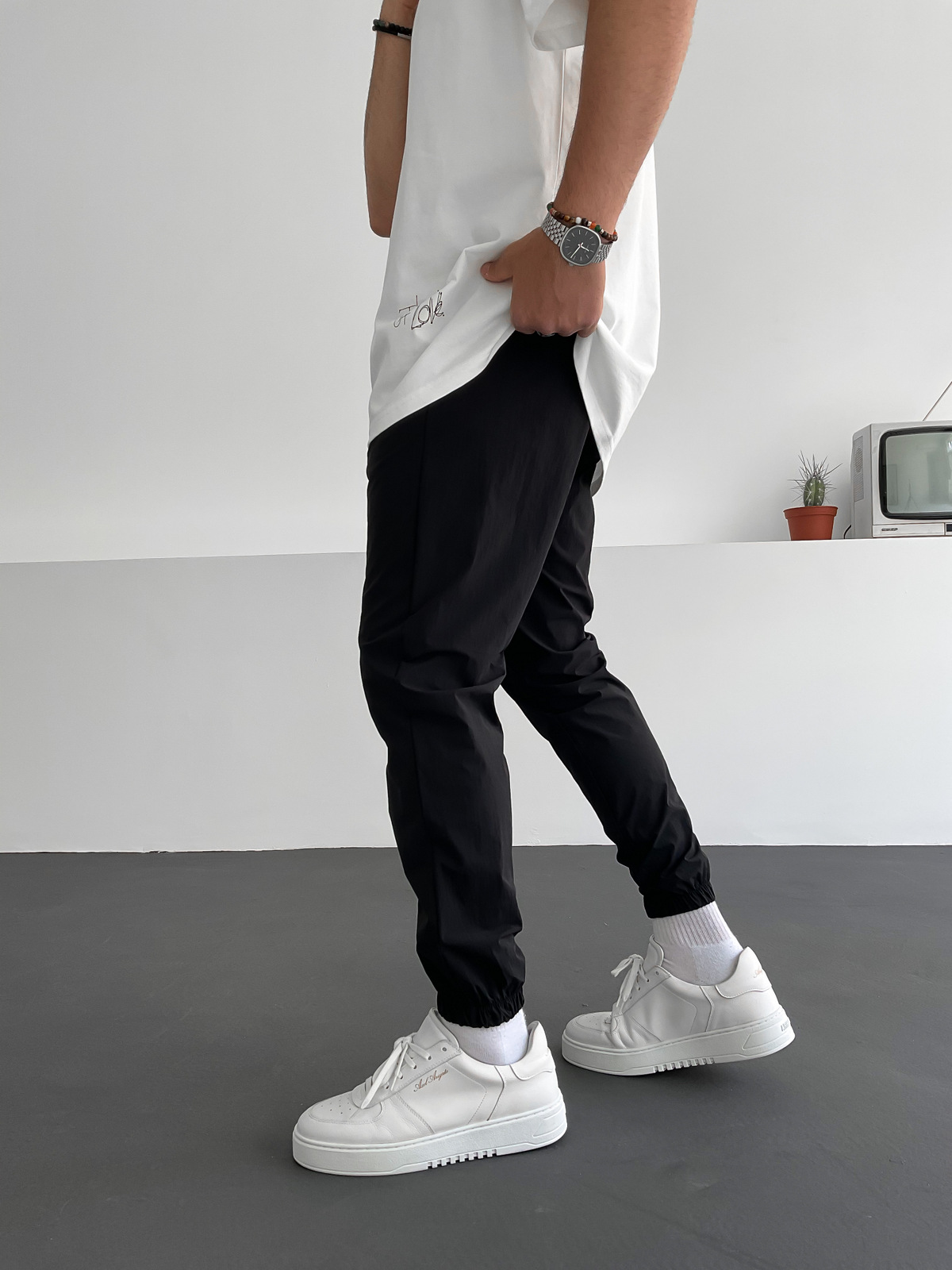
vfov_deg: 61.7
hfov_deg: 48.2
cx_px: 476
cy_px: 635
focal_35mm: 29
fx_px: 1063
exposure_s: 1/120
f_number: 1.8
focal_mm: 3
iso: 32
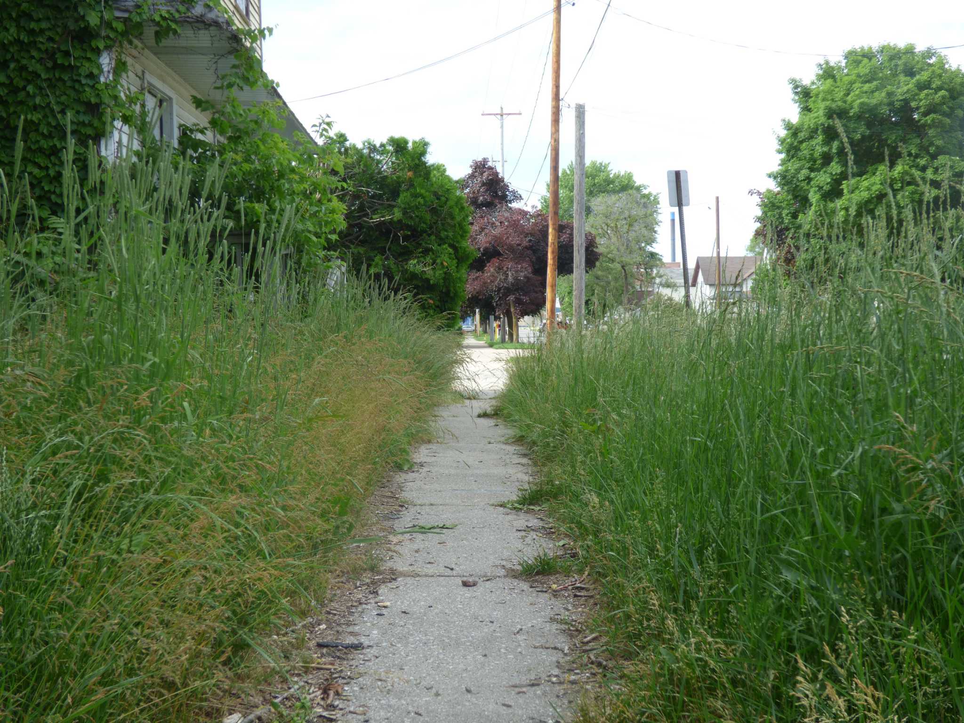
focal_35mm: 44
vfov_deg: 32.9
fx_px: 1225
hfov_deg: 42.9
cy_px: 362
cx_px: 482
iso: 100
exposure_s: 1/125
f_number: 5
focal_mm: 7.79
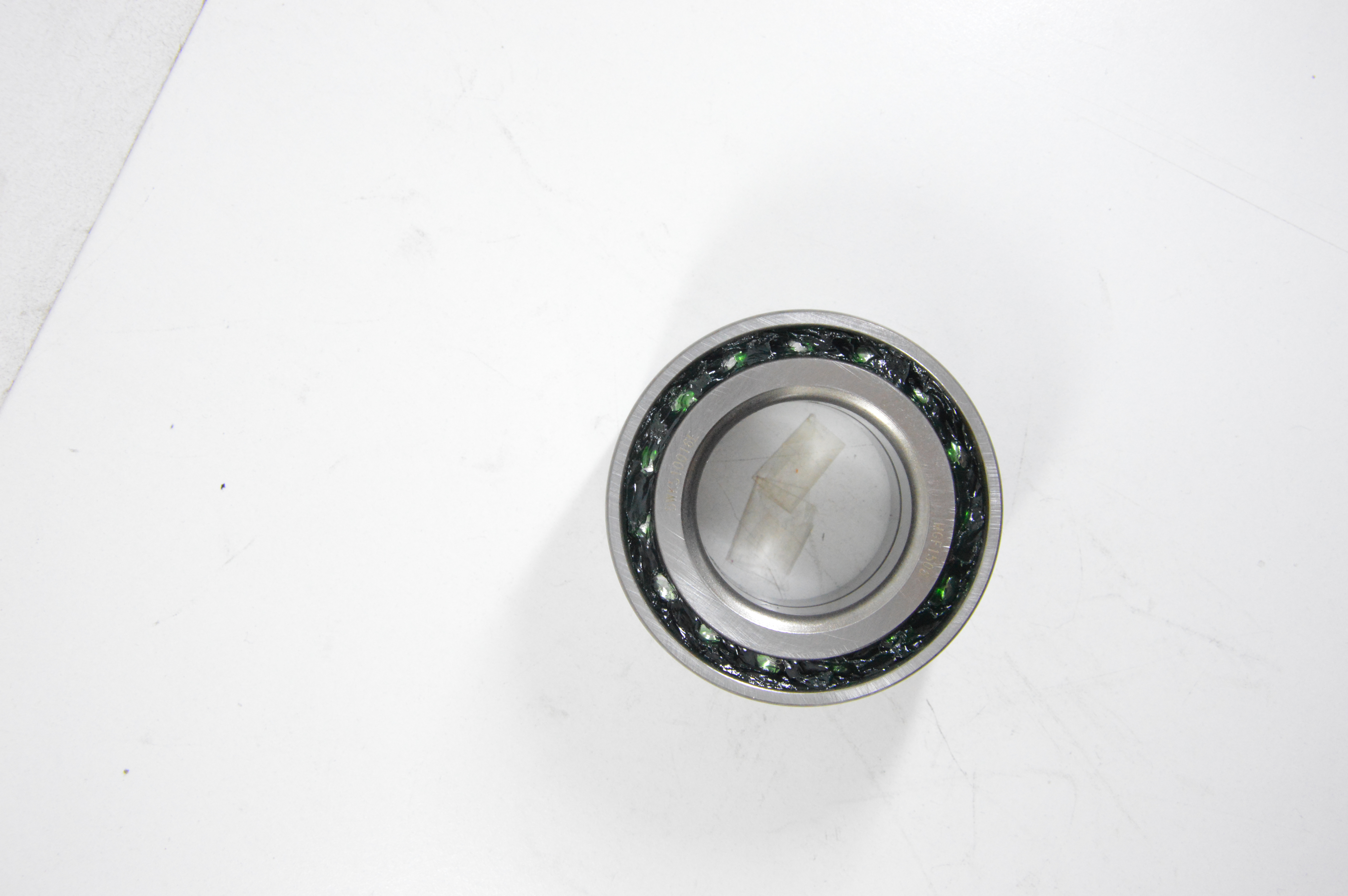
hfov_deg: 38.9
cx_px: 674
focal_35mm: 51
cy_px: 448
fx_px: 1908
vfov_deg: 26.4
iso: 3200
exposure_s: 1/100
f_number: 7.1
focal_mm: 34
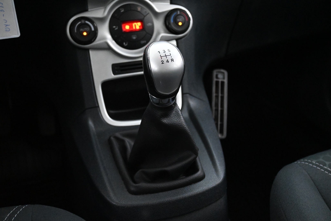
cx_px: 166
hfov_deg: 49.6
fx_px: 359
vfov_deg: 34.2
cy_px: 110
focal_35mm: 39
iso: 8000
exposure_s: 1/40
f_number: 4.5
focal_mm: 26
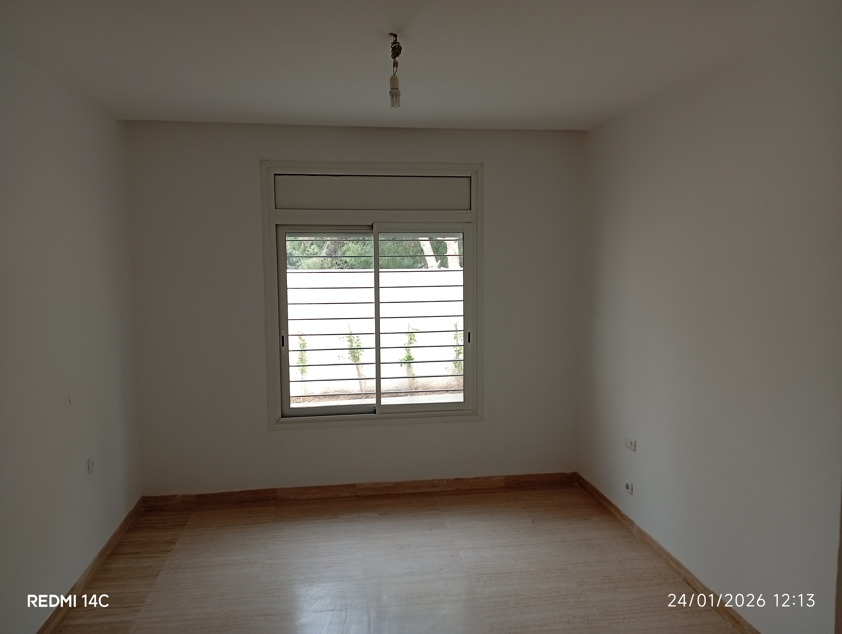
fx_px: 658
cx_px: 421
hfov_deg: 65.2
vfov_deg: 51.5
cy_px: 317
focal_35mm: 27
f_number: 1.8
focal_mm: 3.98
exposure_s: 1/50
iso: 71
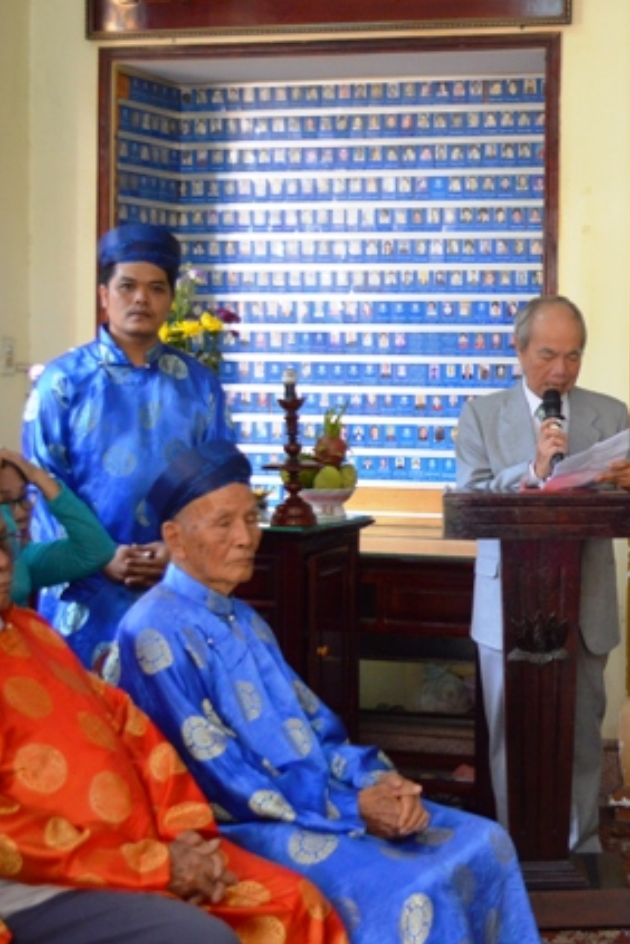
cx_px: 684
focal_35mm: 66
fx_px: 1726
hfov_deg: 19.8
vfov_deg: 30.6
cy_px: 471
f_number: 4.5
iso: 1250
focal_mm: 29
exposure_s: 1/60
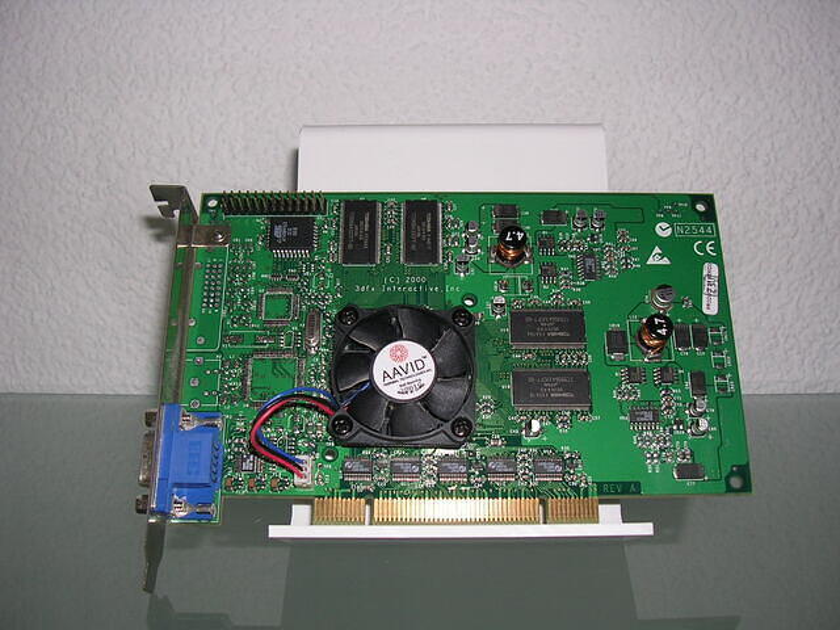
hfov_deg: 49.0
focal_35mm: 38
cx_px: 420
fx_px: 922
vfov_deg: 37.7
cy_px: 315
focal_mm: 5.8
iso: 50
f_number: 2.8
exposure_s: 1/60.1
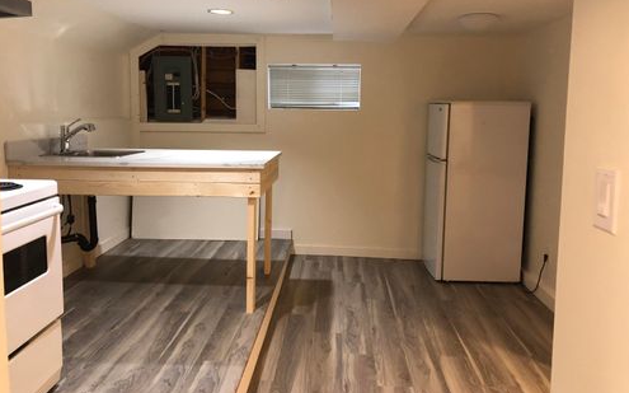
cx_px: 315
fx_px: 514
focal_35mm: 30
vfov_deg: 41.7
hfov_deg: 62.9
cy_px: 170
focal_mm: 3.99
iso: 64
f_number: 1.8
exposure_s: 1/15
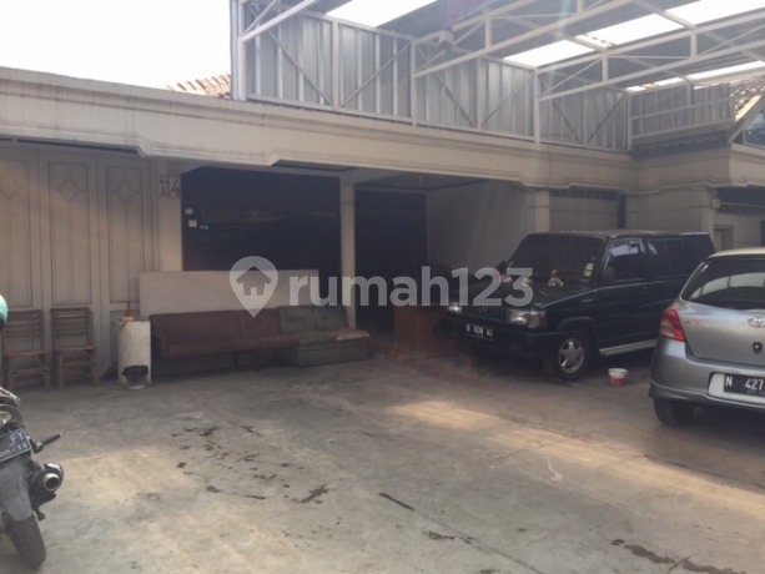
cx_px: 382
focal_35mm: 29
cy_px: 287
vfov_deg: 48.2
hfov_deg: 61.6
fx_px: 641
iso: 32
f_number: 2.2
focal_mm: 4.15
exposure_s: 1/527
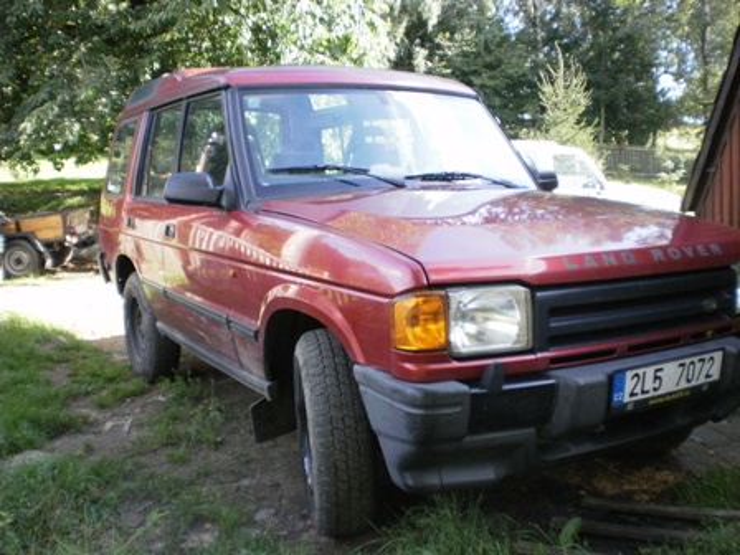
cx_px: 370
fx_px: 812
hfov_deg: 49.0
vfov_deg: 37.7
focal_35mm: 38
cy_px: 278
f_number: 3.1
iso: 400
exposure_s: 1/320
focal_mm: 6.3
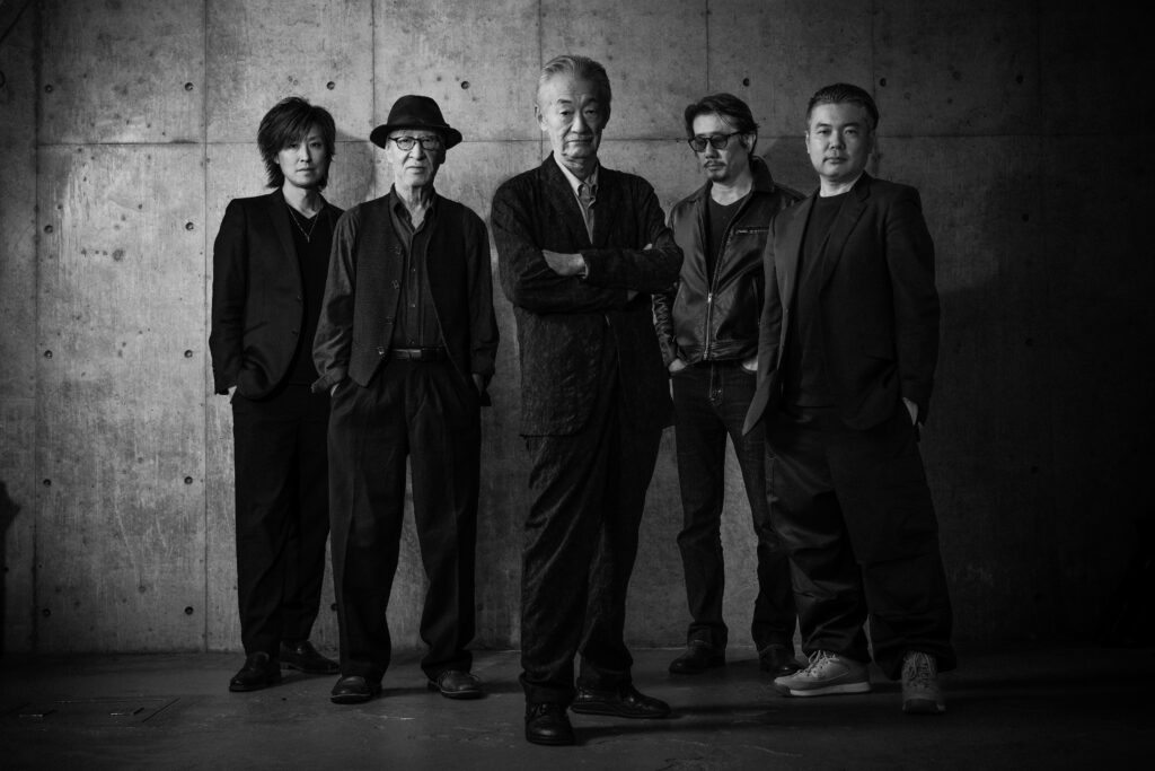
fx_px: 1604
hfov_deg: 39.6
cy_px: 386
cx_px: 578
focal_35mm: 50
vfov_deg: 27.0
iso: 100
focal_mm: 50
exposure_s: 1/125
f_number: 7.1
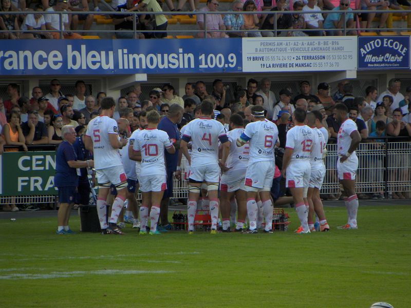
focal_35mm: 550
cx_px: 206
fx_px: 6530
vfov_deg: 2.7
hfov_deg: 3.6
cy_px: 154
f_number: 5
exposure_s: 1/150
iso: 73
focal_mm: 97.8
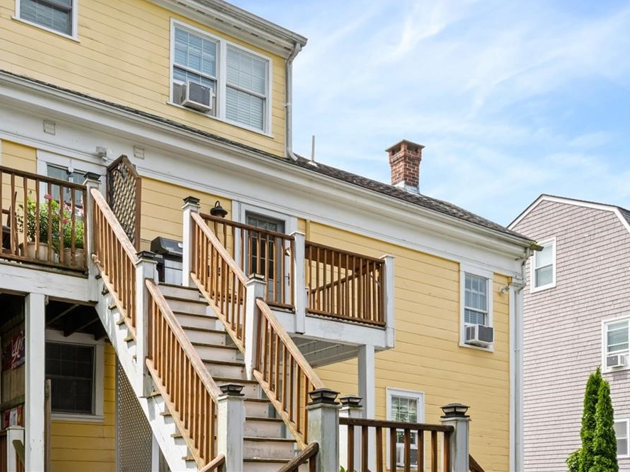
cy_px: 230
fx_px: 728
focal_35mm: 40
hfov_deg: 46.8
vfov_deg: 35.9
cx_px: 299
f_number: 14
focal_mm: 24
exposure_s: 1/200
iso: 400
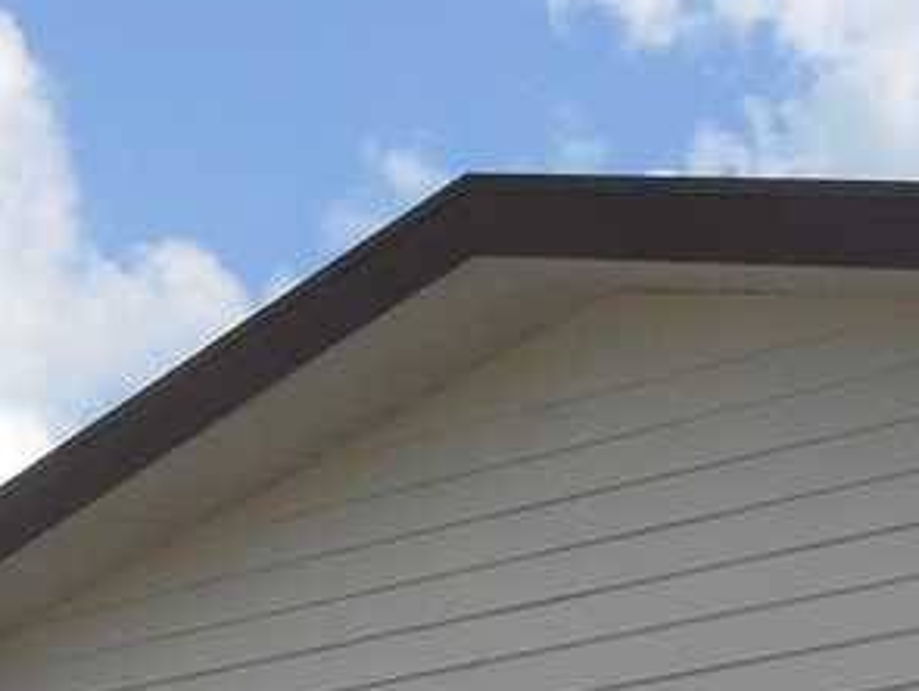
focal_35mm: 158
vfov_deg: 9.2
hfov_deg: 12.4
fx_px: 4200
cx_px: 777
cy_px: 909
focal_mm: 6.3
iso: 100
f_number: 8.4
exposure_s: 1/180
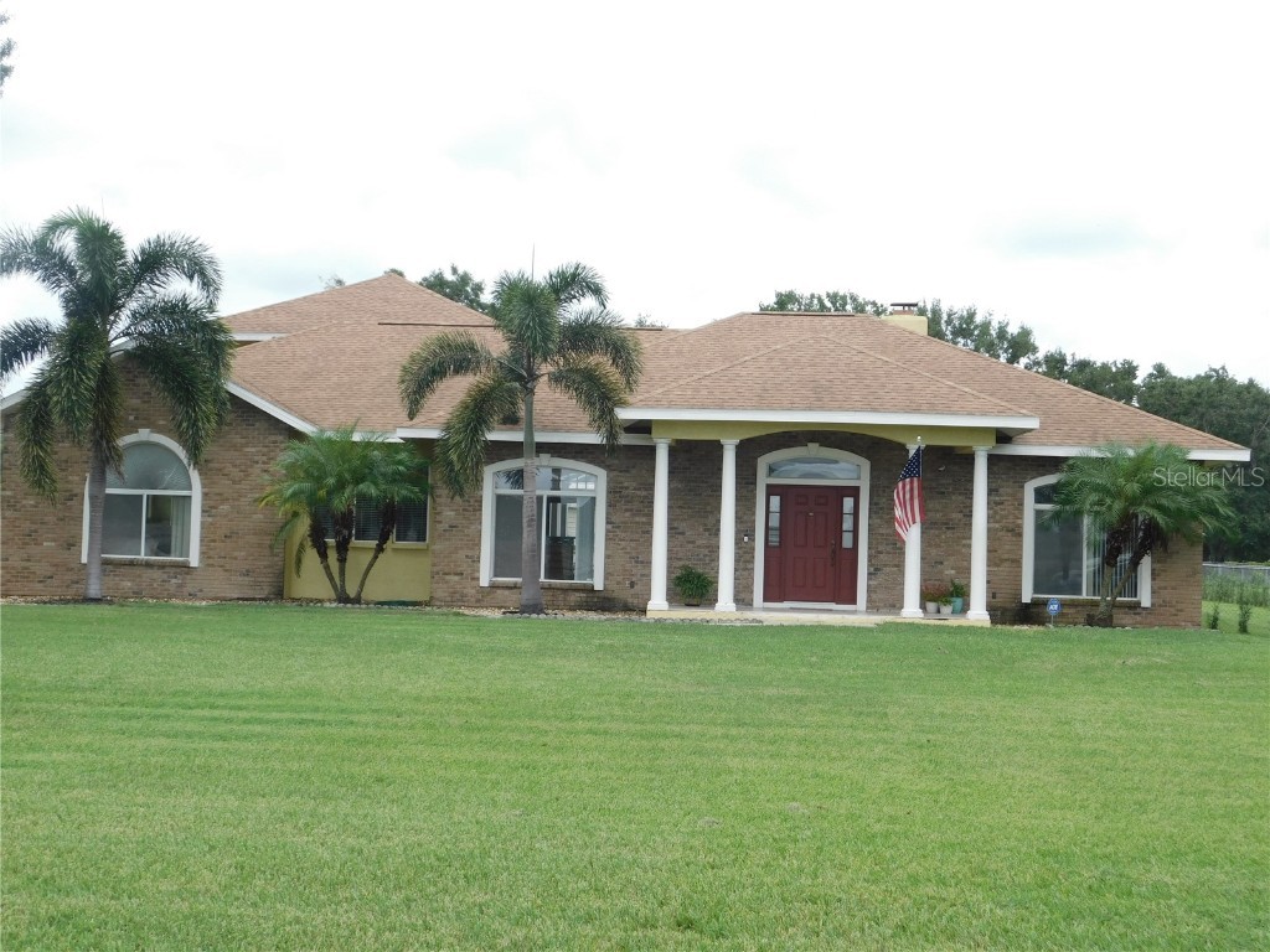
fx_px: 1651
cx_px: 635
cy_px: 476
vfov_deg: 32.2
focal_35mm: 45
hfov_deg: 42.1
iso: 125
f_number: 3.7
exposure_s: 1/640
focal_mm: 8
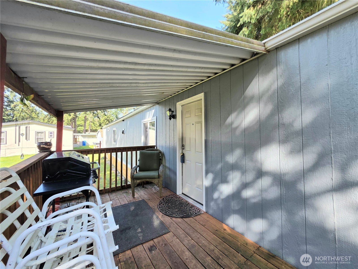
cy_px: 134
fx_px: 134
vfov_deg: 89.9
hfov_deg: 106.2
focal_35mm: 13
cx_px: 179
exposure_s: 1/120
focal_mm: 2.2
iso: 20
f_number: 1.9
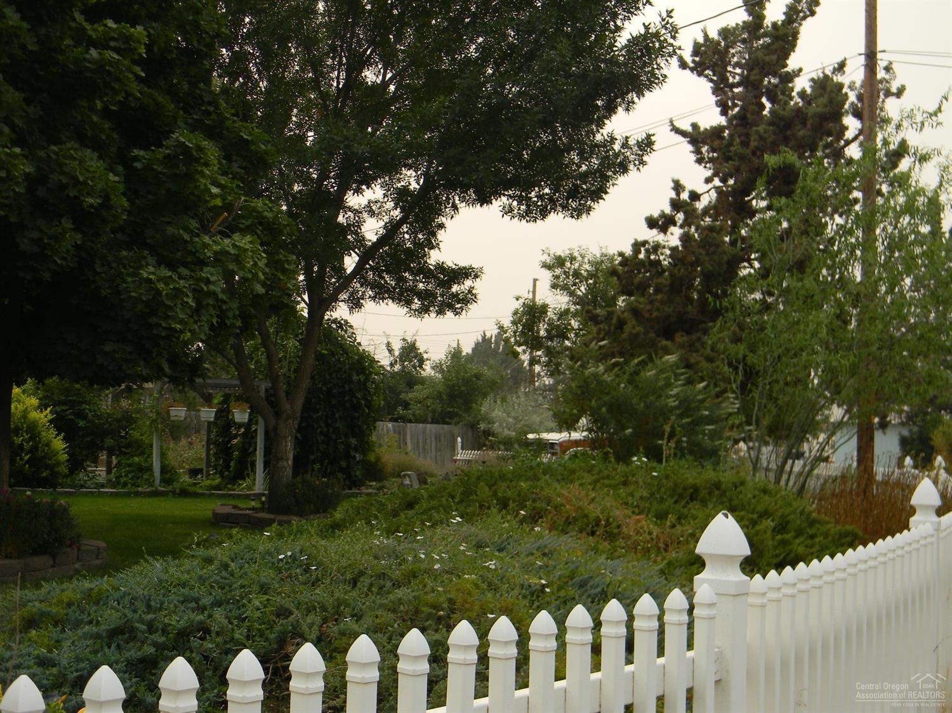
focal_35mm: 47
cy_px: 356
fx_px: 1292
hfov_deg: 40.4
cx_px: 476
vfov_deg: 30.9
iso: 80
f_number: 3.9
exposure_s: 1/550
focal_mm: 8.6
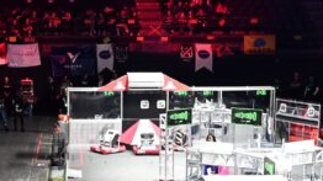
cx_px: 80
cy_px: 174
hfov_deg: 22.7
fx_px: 796
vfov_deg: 12.9
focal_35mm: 93
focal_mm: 24
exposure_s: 1/125
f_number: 3.5
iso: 2500
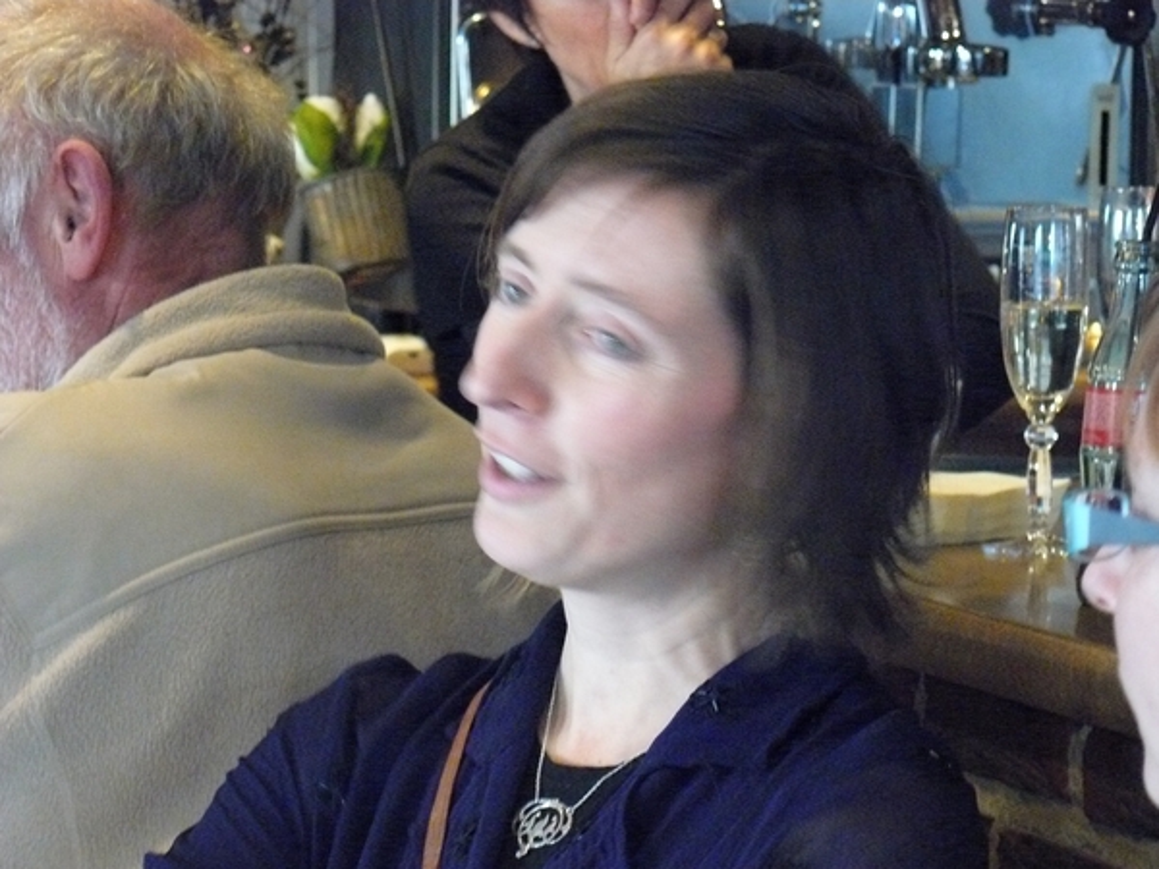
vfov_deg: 10.3
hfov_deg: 13.7
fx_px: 4821
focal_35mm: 144
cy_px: 434
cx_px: 580
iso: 800
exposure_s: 1/13
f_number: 3.3
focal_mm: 24.1
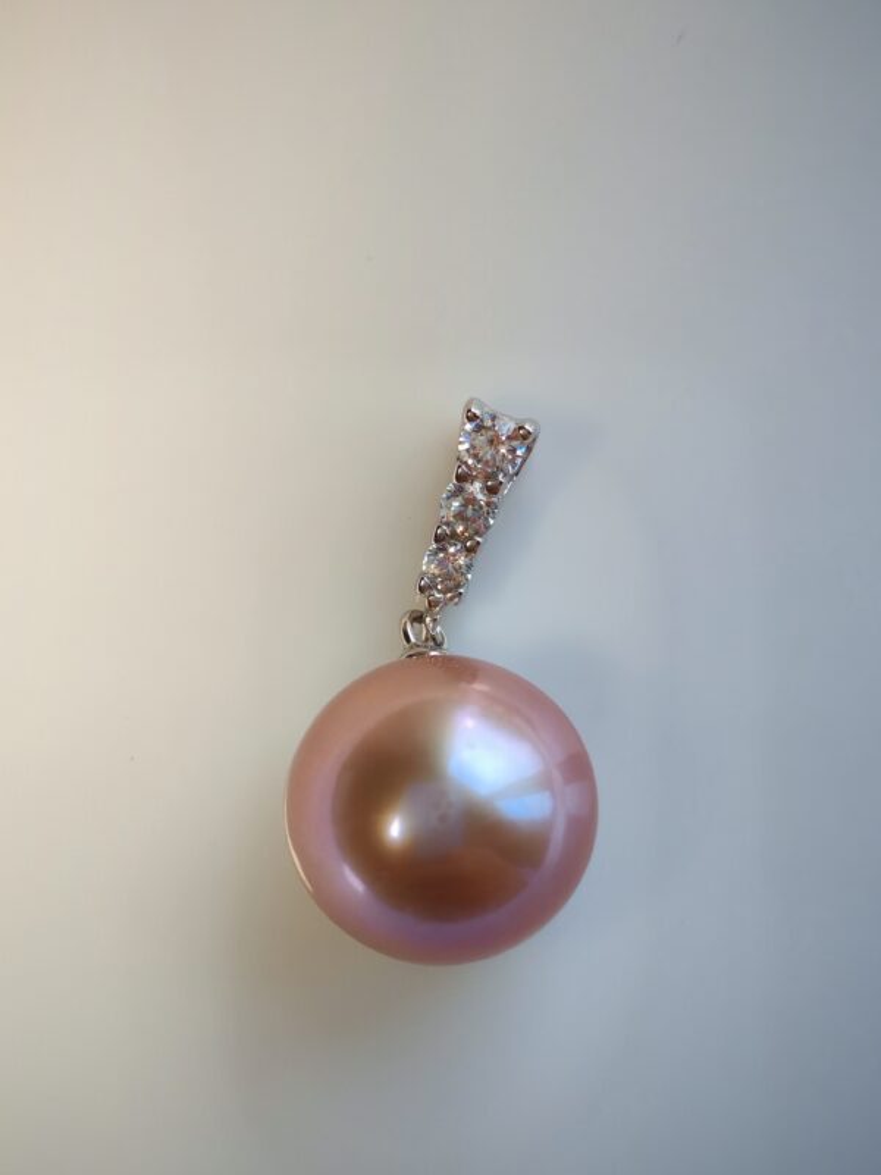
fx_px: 2308
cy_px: 588
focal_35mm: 68
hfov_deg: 21.6
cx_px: 440
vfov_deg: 28.6
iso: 100
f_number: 1.95
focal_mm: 5.52
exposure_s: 1/100
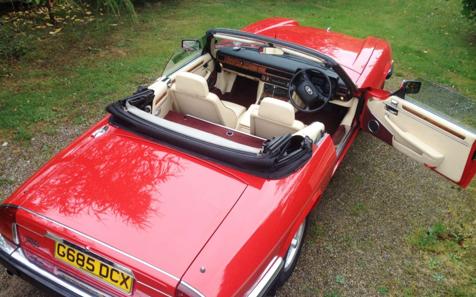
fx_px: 493
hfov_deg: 51.5
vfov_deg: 33.5
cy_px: 174
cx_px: 233
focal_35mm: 38
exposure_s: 1/141
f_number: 2.4
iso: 50
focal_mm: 4.28
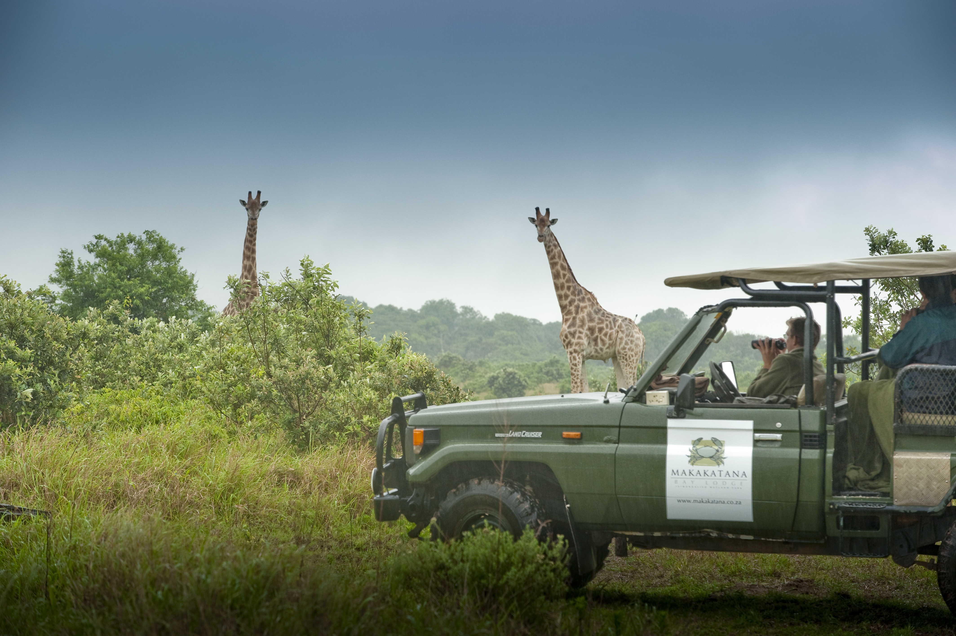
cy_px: 318
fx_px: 4379
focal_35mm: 165
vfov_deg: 8.3
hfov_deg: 12.5
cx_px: 478
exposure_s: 1/90
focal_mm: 165
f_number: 9.5
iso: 1600
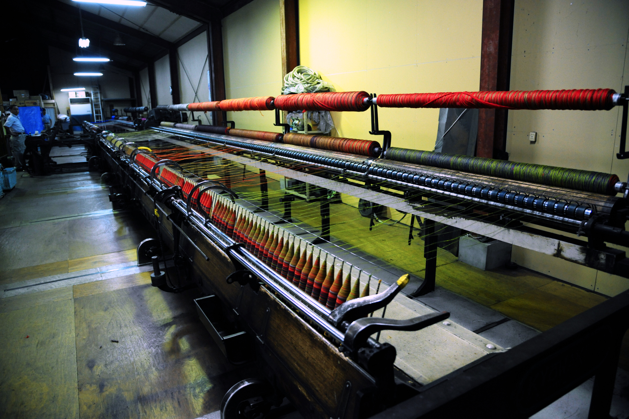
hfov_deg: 73.8
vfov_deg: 53.1
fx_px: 419
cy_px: 210
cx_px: 314
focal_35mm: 24
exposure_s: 1/125
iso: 3200
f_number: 4
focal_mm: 24
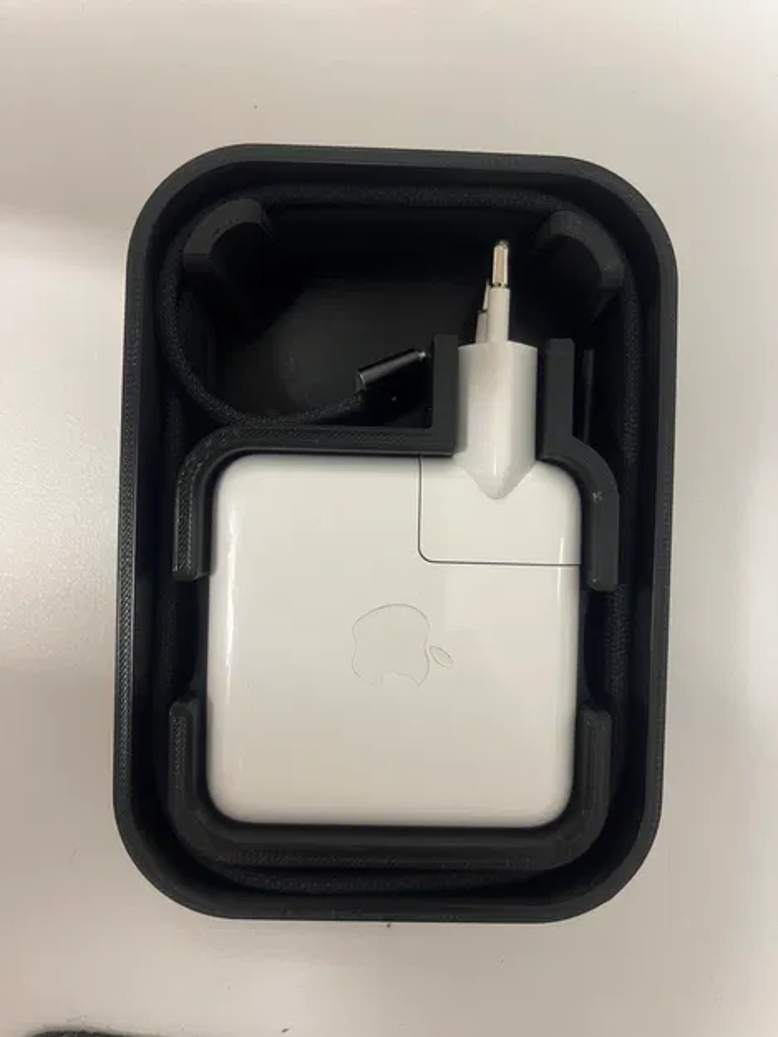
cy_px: 518
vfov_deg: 67.3
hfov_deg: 53.1
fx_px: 779
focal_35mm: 26
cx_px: 389
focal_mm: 5.1
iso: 100
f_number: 1.6
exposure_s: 1/50
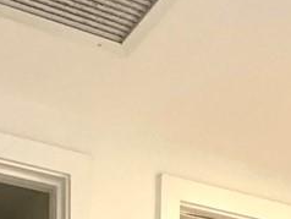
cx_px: 170
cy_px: 542
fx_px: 791
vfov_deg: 12.2
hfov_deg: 20.8
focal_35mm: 94
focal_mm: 2.22
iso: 250
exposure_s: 1/60
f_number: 2.2
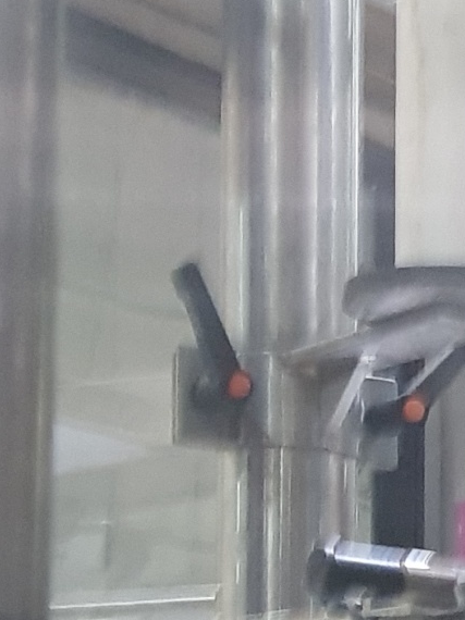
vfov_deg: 13.1
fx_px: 2671
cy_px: 620
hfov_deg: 8.8
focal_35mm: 149
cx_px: 1183
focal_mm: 4.3
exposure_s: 1/14
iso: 200
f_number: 1.7
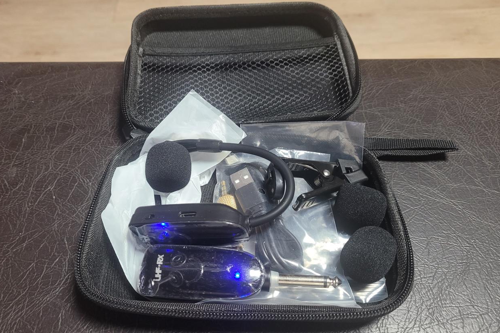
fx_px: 389
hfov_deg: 65.5
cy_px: 172
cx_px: 243
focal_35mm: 28
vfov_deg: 46.4
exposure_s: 1/40
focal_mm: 5.4
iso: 500
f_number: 1.8
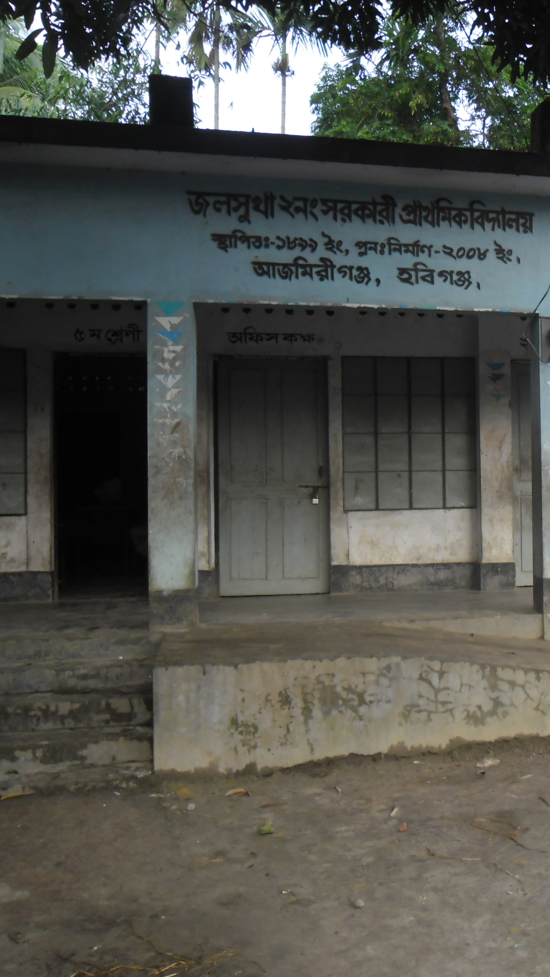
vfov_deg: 50.5
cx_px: 512
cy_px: 485
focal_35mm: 40
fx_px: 1037
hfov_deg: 28.4
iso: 100
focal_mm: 4.9
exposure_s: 1/86
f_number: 3.5
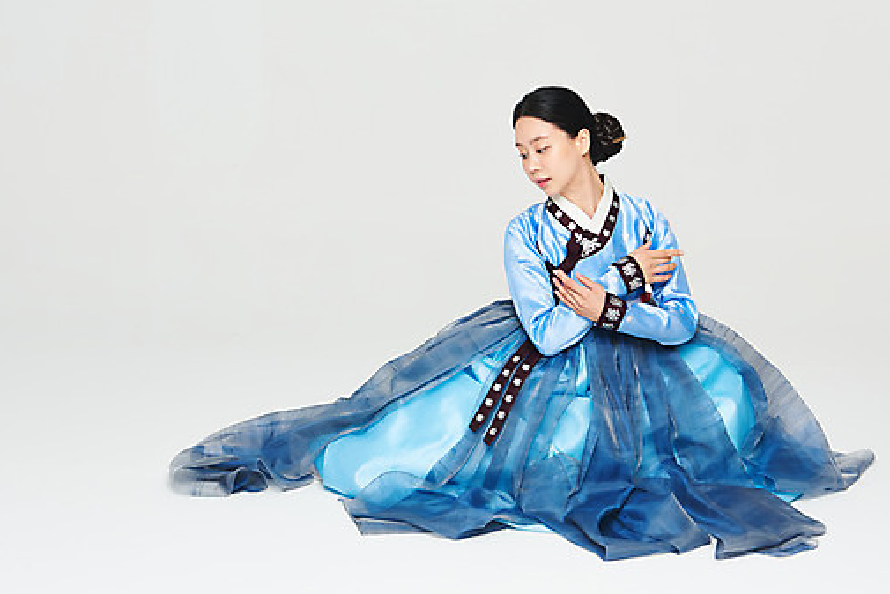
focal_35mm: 83
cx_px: 404
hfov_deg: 24.5
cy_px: 249
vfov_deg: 16.5
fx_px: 2052
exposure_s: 1/125
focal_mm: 70
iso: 100
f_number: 11
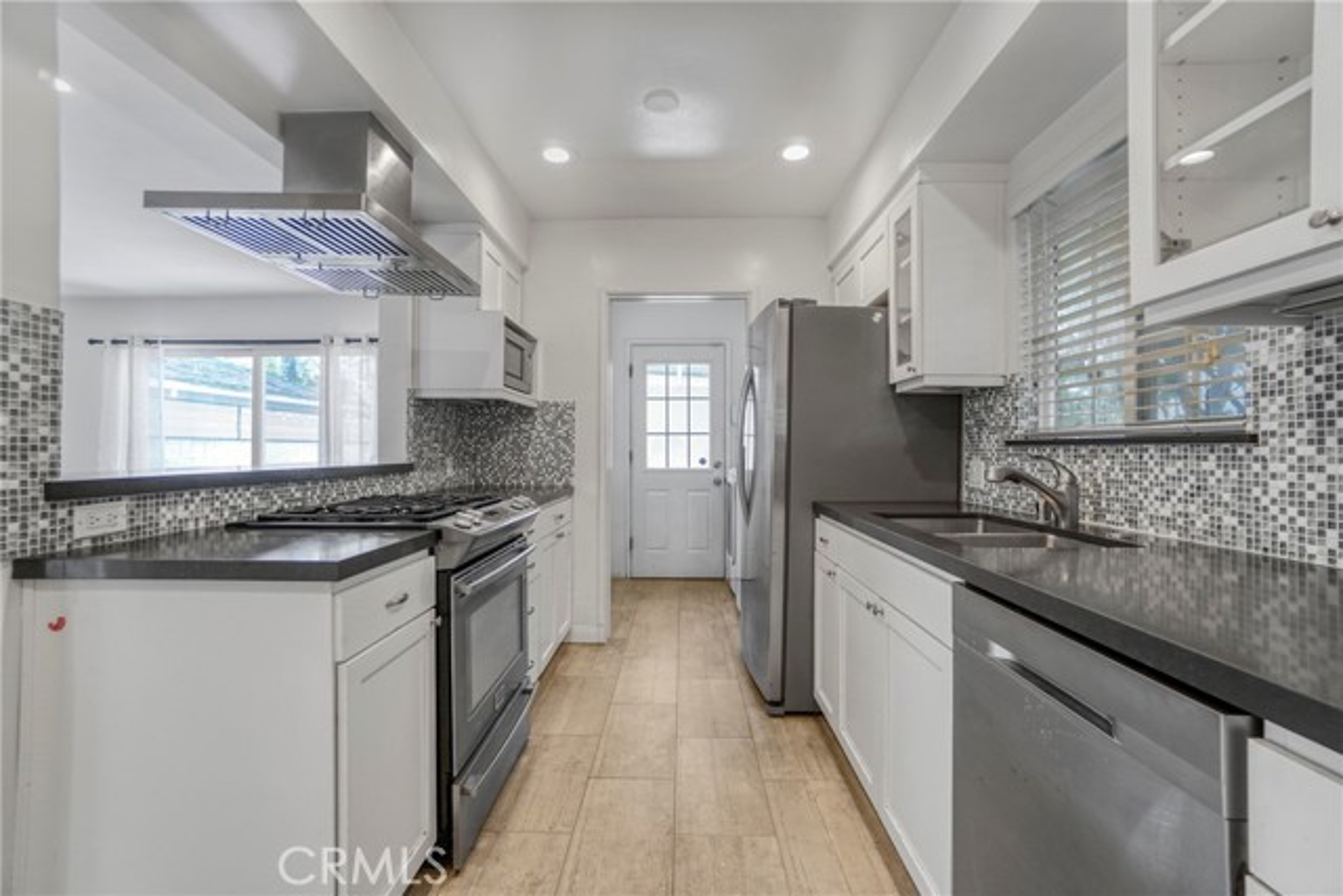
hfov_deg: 100.4
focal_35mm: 15
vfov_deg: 77.4
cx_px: 672
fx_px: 560
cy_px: 448
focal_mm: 10
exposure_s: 1/40
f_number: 5.6
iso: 100
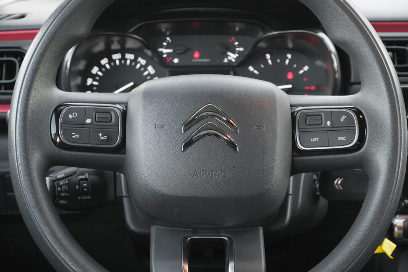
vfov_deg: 20.0
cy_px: 136
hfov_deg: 29.7
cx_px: 204
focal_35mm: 68
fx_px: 771
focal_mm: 45
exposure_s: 1/50
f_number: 7.1
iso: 2000
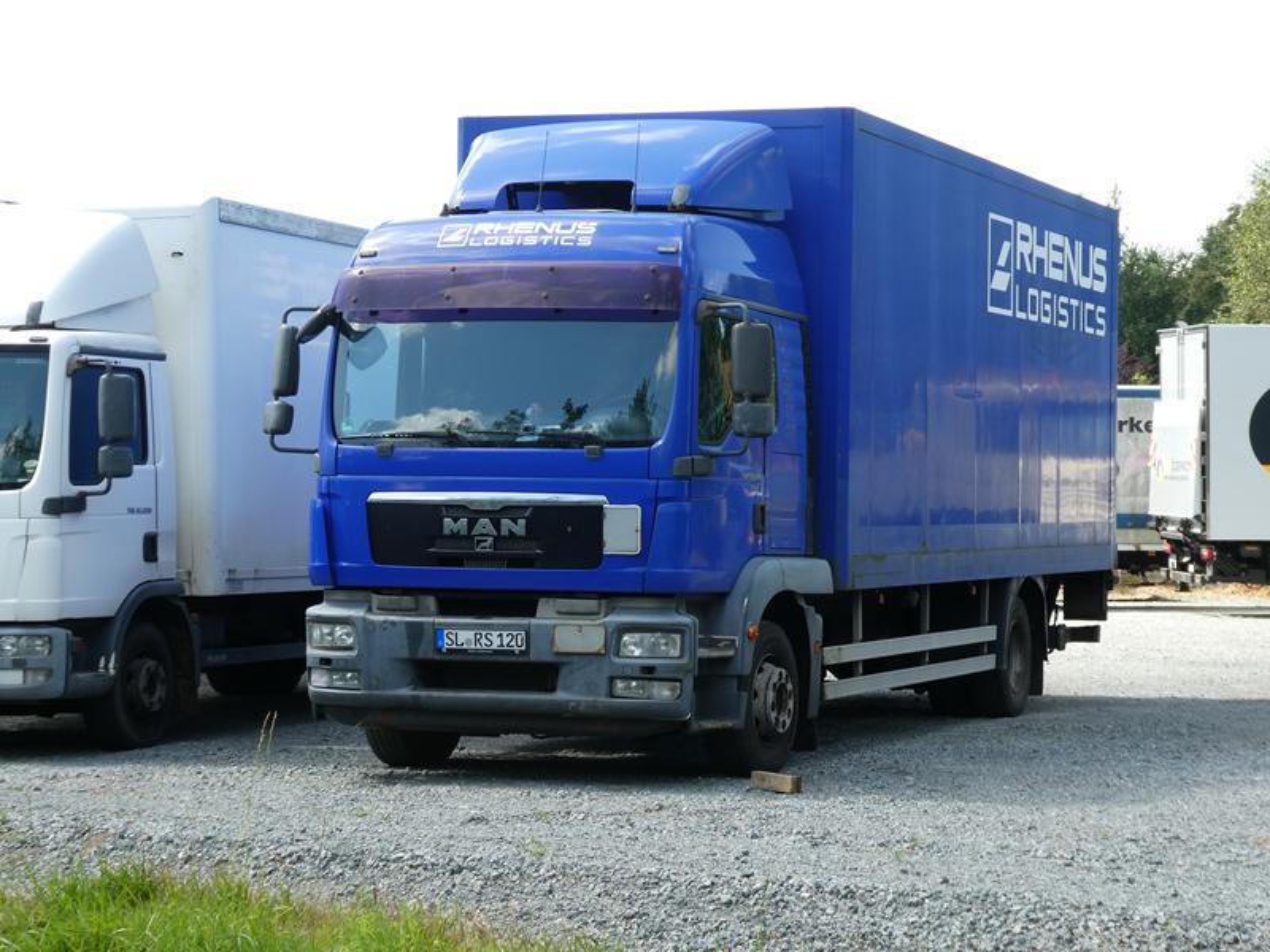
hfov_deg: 23.3
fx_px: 3082
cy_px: 476
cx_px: 635
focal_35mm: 84
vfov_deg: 17.6
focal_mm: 15
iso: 80
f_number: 4.8
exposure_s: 1/125
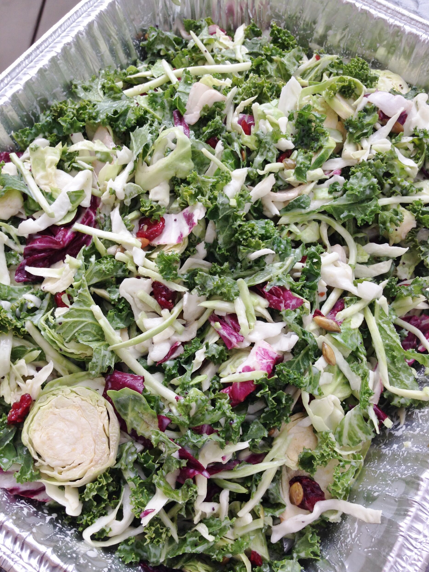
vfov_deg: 54.0
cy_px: 284
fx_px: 562
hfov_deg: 41.8
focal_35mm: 34
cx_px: 221
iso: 50
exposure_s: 1/120
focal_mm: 4.12
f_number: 2.4
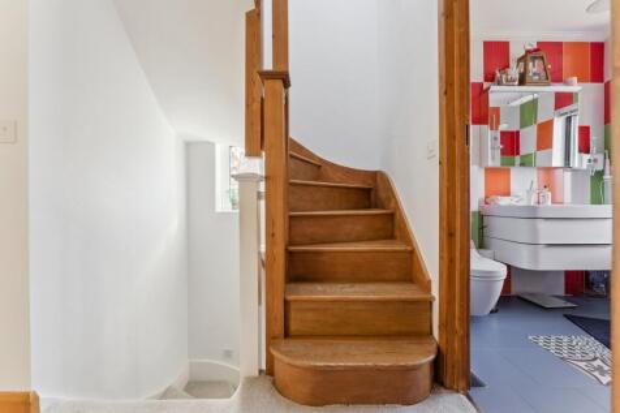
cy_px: 206
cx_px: 310
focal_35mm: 14
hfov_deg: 104.3
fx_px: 241
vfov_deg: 81.2
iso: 250
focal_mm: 14
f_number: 9
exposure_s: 1/5
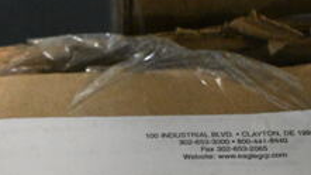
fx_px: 894
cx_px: 89
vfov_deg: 10.8
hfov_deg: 19.6
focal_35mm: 108
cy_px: 255
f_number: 6.3
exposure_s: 1/250
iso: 6400
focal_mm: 25
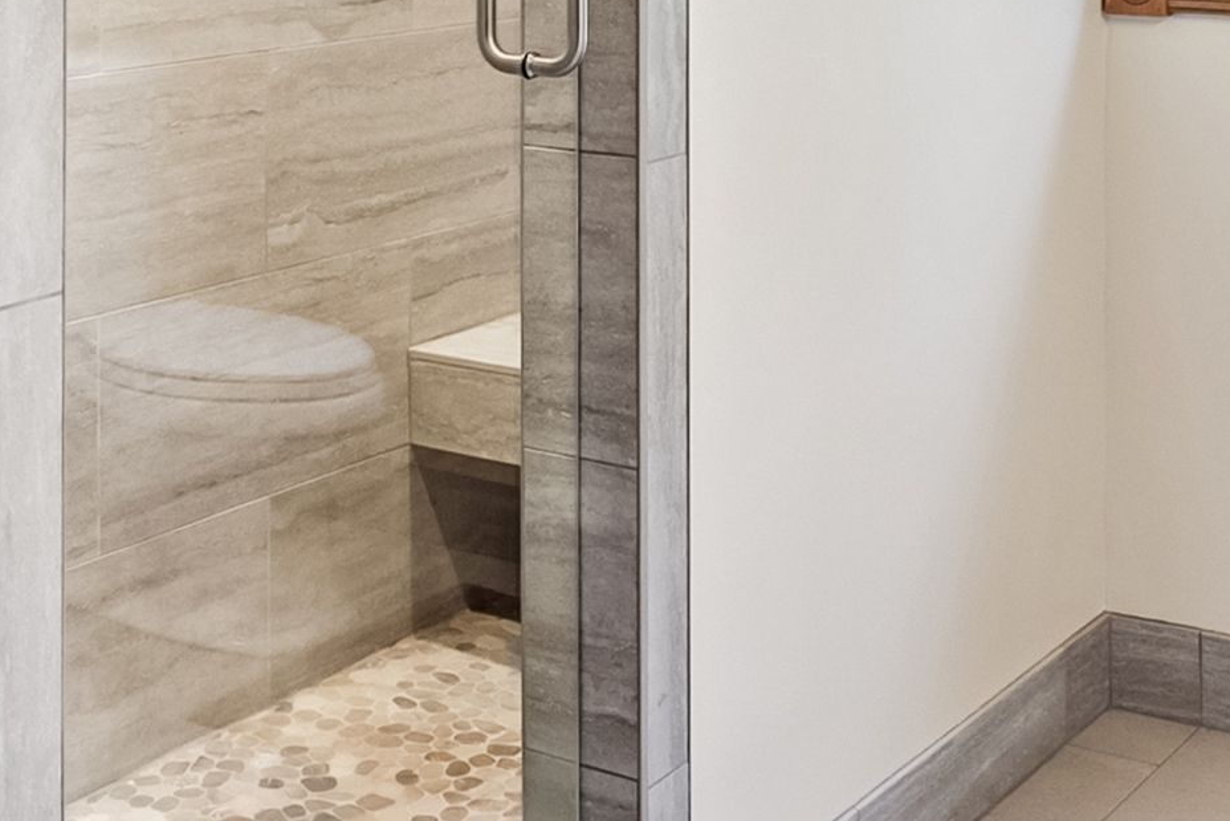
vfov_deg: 20.1
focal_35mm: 64
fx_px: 2187
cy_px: -134
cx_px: 619
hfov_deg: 31.4
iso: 640
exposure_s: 1/20
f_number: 7.1
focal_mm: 14
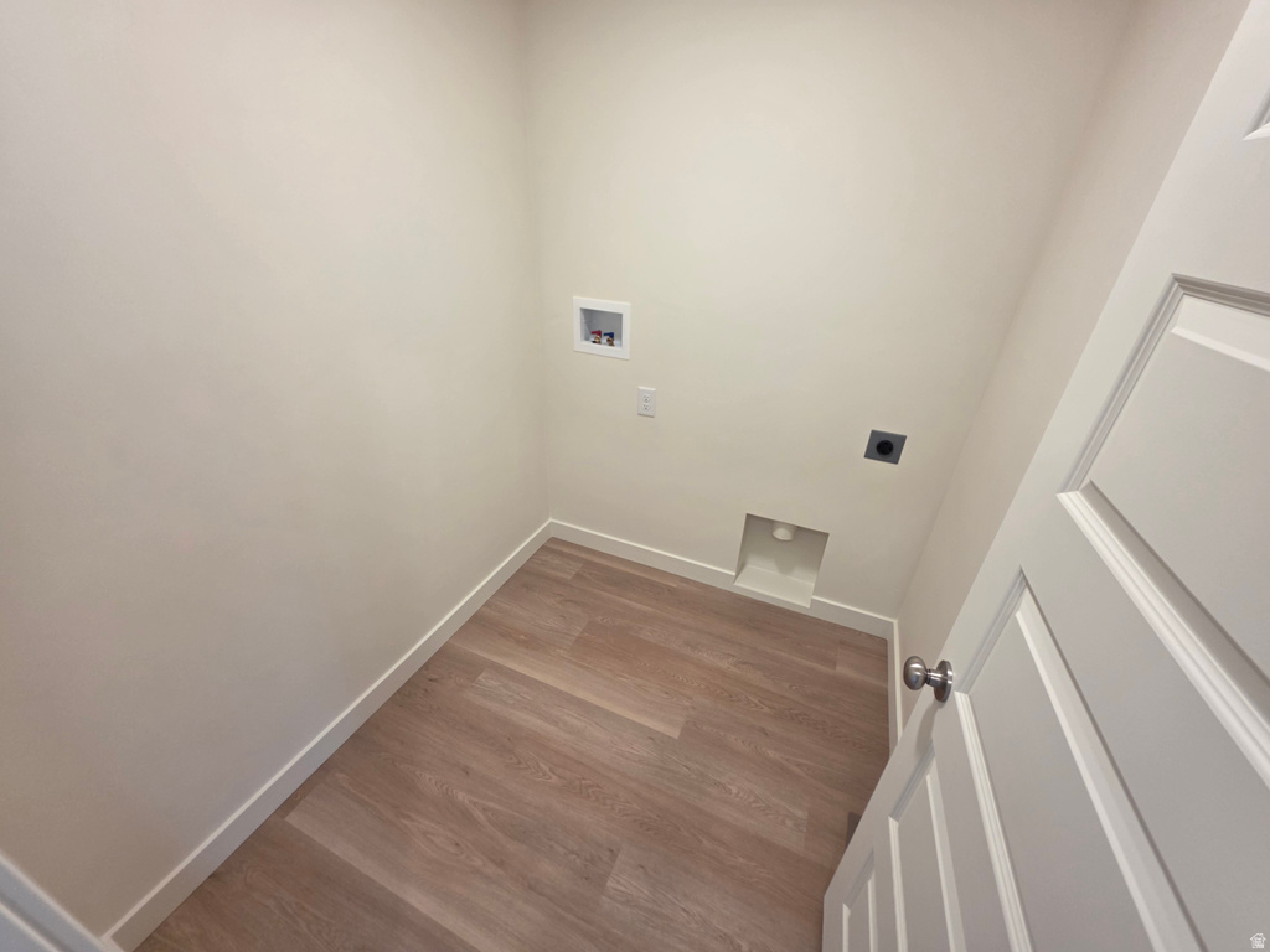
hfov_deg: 106.2
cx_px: 635
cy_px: 476
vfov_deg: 89.9
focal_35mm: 13
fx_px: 477
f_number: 1.9
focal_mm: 2.2
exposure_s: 1/120
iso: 125
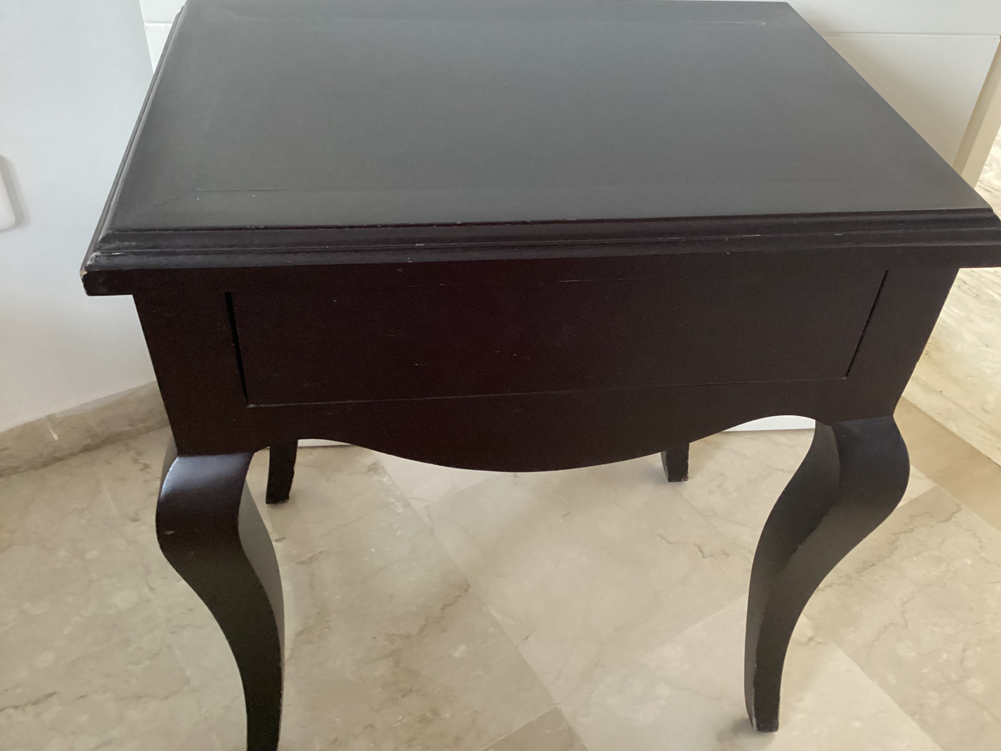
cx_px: 515
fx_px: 925
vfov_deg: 44.2
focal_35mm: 32
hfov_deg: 56.8
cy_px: 370
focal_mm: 3.3
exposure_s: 1/30
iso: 640
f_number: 2.4
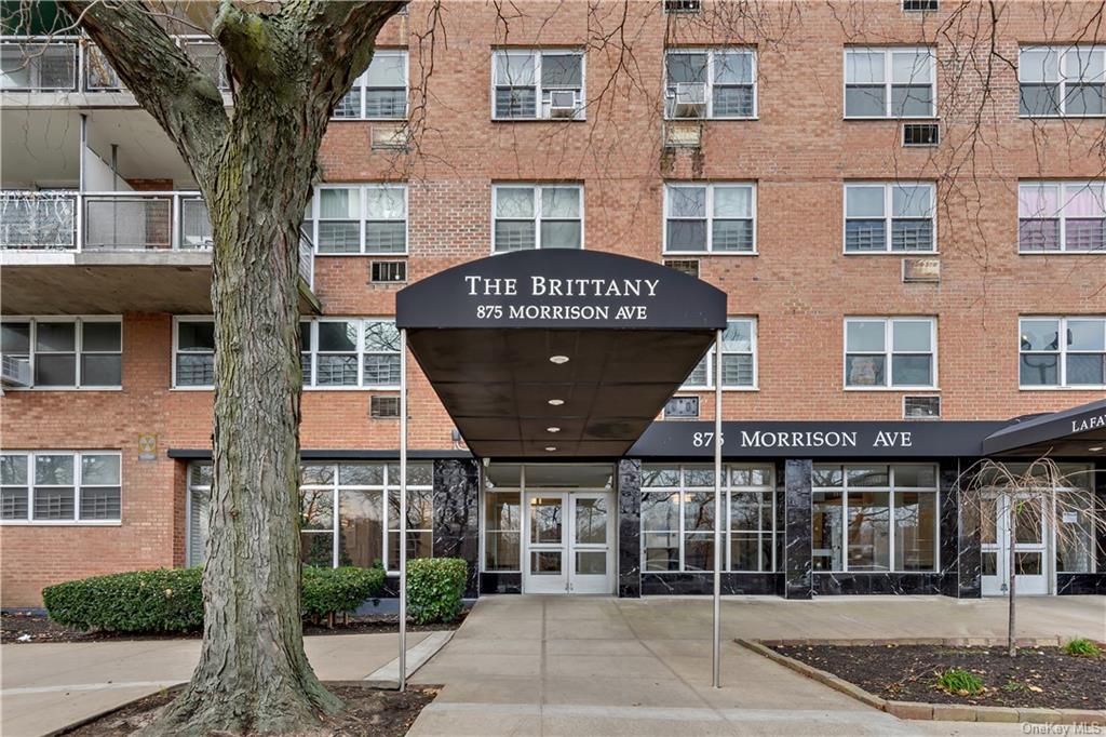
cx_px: 553
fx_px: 553
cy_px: 368
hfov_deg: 90.0
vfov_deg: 67.3
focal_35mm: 18
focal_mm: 12
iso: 100
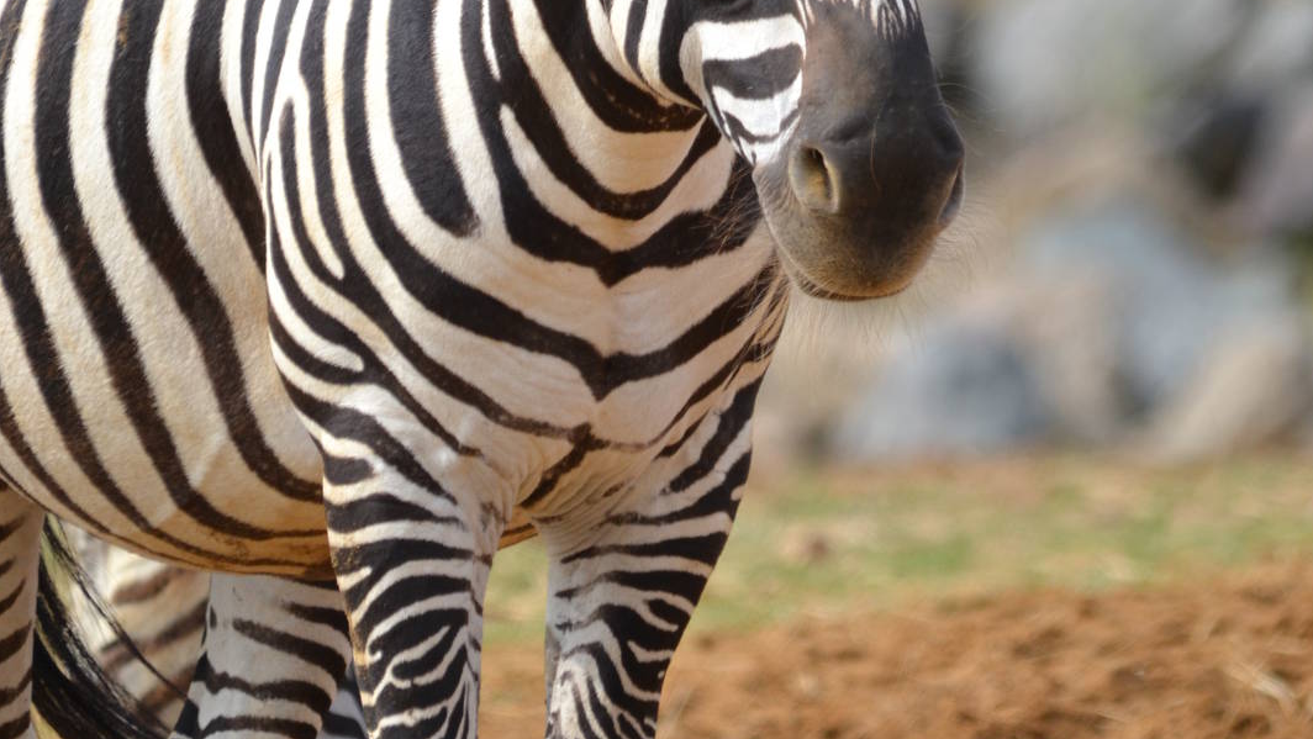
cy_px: 158
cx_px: 657
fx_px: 41125
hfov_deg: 1.8
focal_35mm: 1181
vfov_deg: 1.0
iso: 400
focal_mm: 500
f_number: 6.3
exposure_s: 1/800
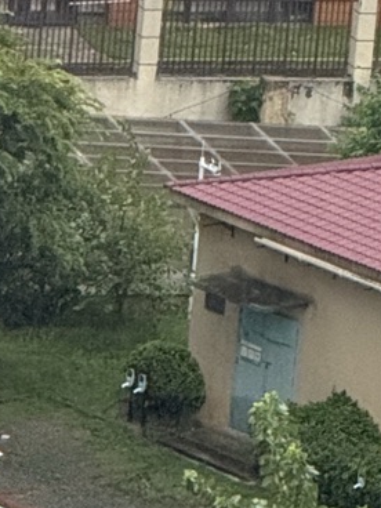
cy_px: -287
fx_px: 9583
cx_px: 883
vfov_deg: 3.0
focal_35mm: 653
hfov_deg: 2.3
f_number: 2.8
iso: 200
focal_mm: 15.66
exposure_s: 1/99
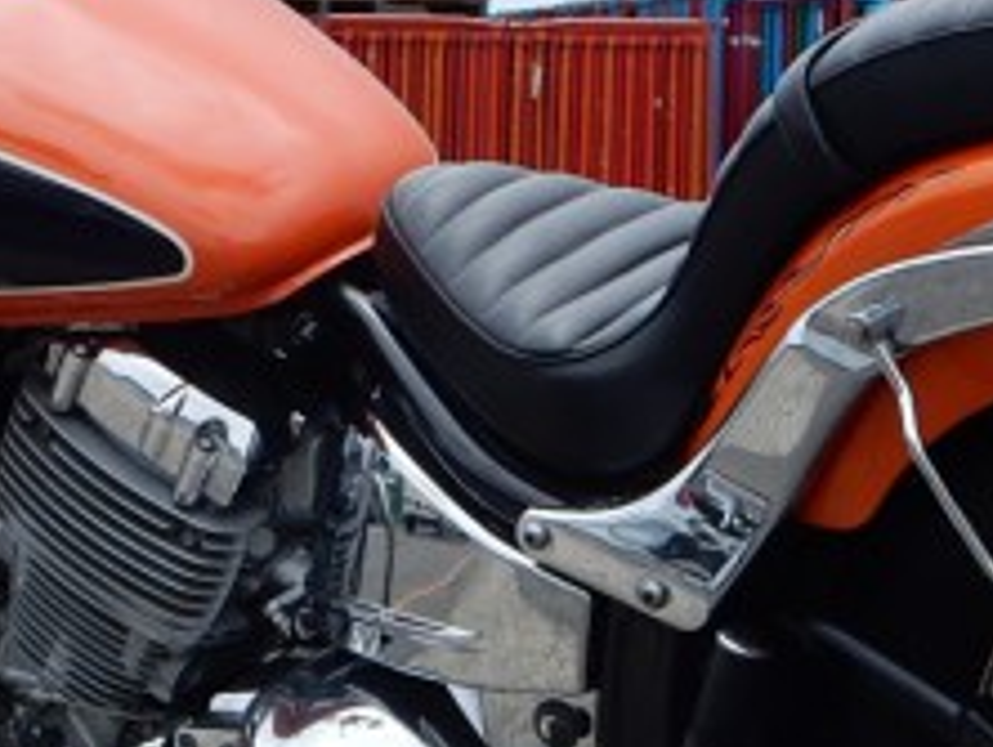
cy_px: 239
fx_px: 7064
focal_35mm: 246
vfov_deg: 6.1
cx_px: 396
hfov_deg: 8.0
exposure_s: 1/800
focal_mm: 12.6
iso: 125
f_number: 4.8
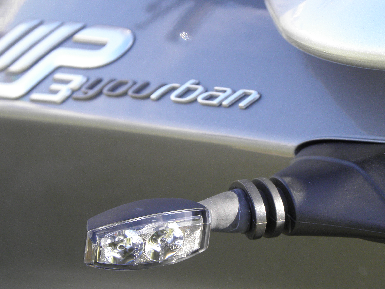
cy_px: 158
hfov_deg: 7.5
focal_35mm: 265
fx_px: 2948
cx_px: 214
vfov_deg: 5.6
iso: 125
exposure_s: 1/100
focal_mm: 37.67
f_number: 4.5
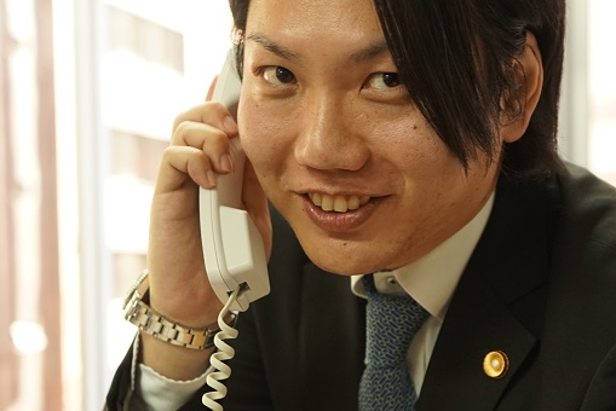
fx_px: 1507
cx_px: 319
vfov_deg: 15.5
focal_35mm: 88
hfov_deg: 23.1
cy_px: 329
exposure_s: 1/125
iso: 640
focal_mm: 35
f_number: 2.8
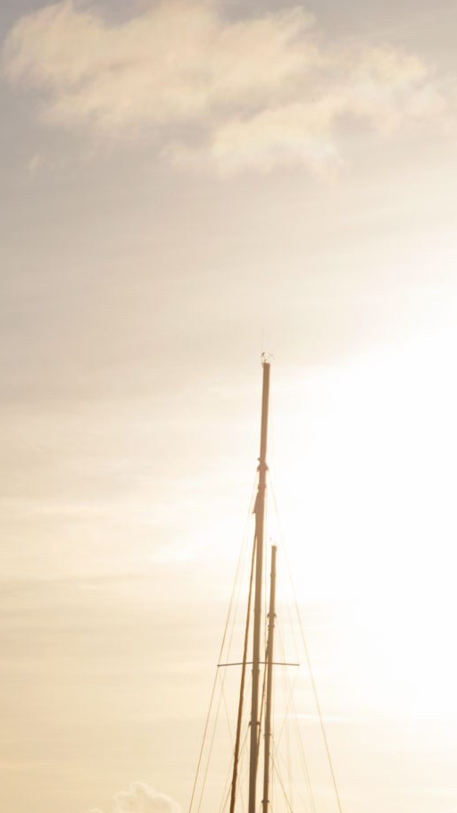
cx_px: 57
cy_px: 610
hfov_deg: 5.1
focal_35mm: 238
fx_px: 5126
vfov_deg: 9.0
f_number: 10
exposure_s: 1/1600
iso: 200
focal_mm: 92
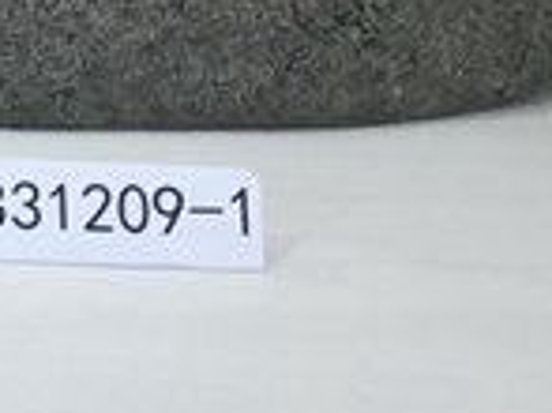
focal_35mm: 158
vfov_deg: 9.1
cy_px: -206
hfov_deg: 11.2
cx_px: -612
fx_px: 2517
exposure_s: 1/309
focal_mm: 4.15
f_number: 2.2
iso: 32
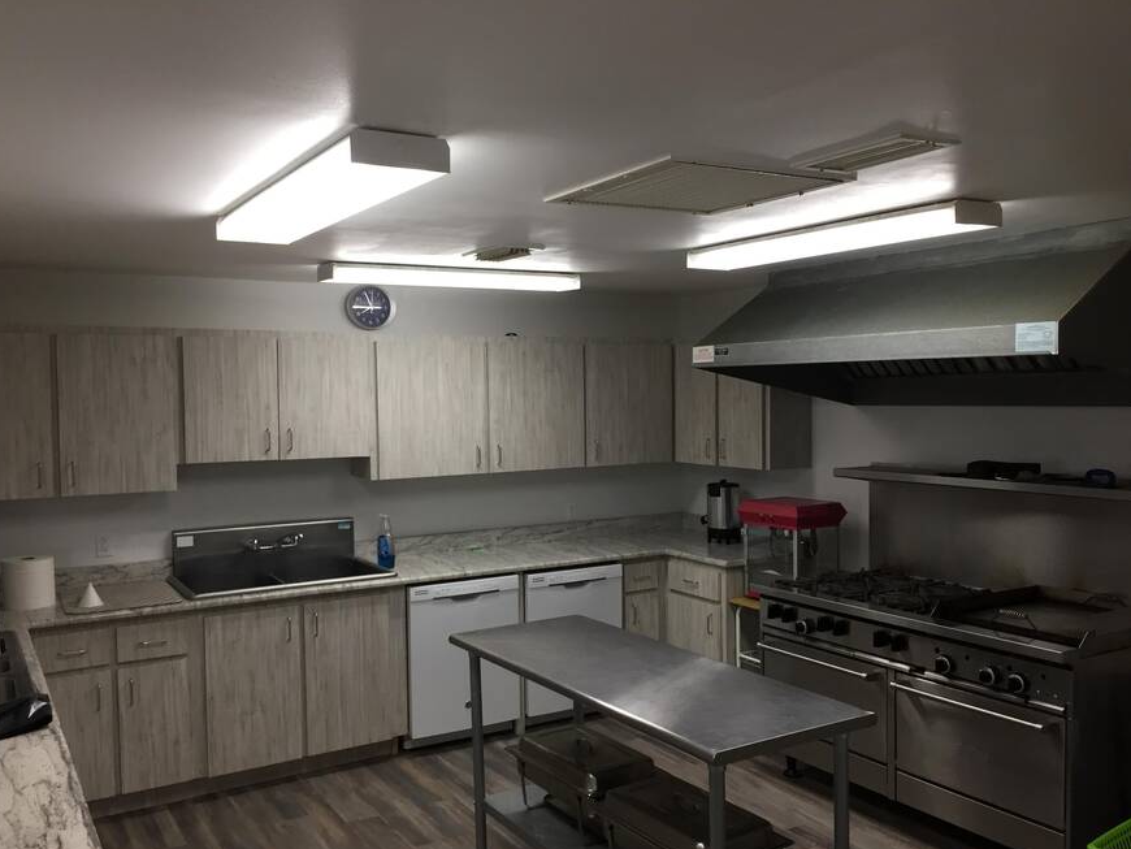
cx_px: 549
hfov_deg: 59.9
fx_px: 980
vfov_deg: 46.8
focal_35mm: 30
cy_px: 432
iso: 32
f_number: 2.2
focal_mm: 4.15
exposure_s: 1/30
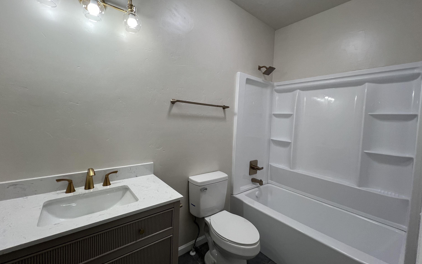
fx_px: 161
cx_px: 211
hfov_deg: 105.3
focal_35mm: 14
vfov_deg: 78.6
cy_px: 125
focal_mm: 1.57
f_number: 1.8
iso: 64
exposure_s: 1/120
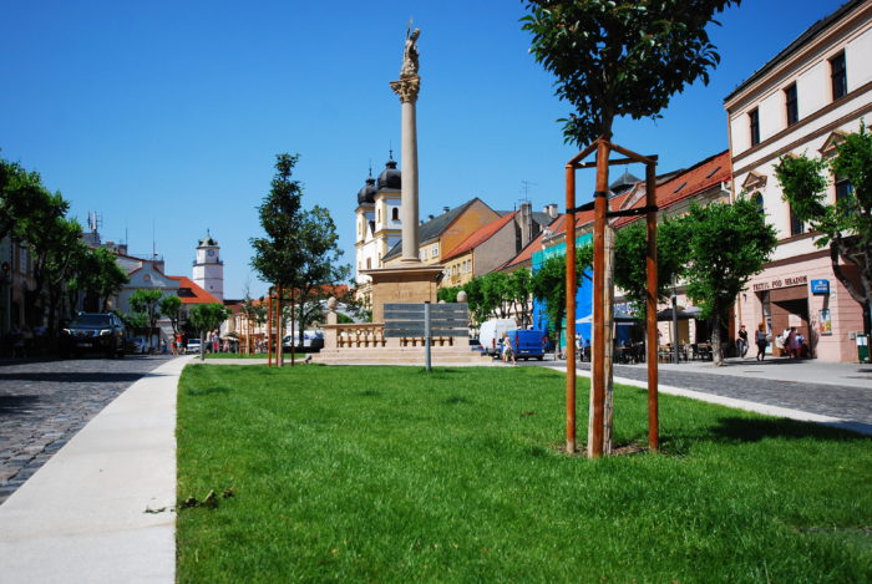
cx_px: 436
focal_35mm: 30
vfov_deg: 43.7
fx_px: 728
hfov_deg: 61.9
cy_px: 292
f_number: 5
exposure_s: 1/1600
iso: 250
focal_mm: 20
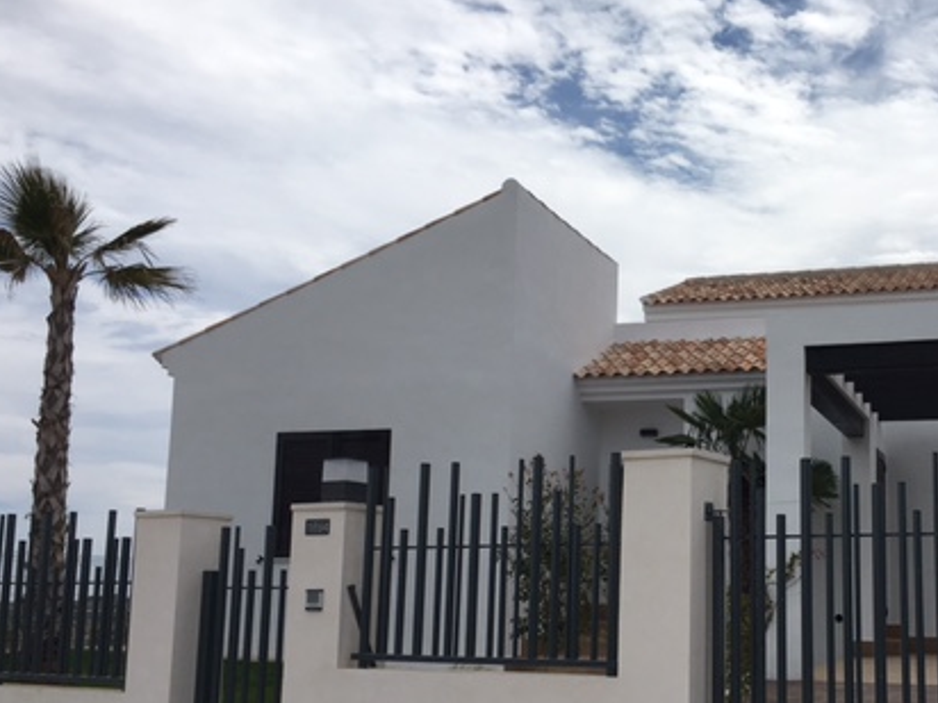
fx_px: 1219
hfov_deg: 40.9
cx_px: 697
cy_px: 432
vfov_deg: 32.1
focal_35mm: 45
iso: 25
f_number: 2.2
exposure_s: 1/3205
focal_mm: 4.15
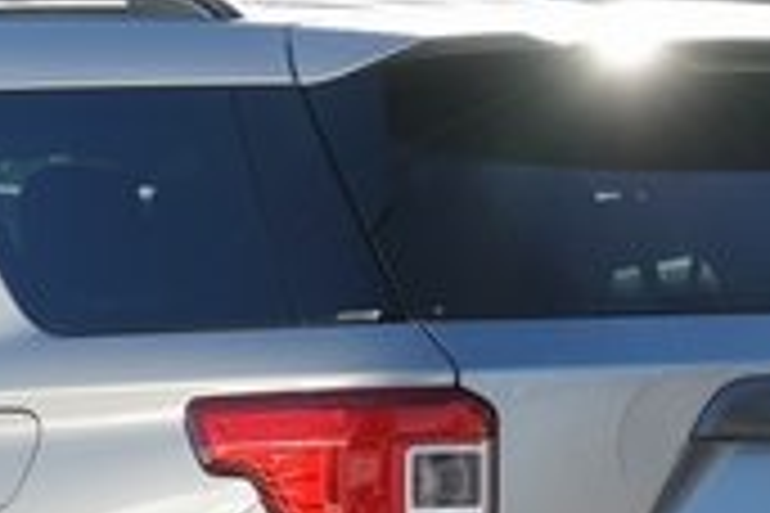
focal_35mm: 273
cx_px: 122
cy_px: 556
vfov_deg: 5.0
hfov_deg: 7.5
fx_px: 5839
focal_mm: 73
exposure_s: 1/125
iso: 100
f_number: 9
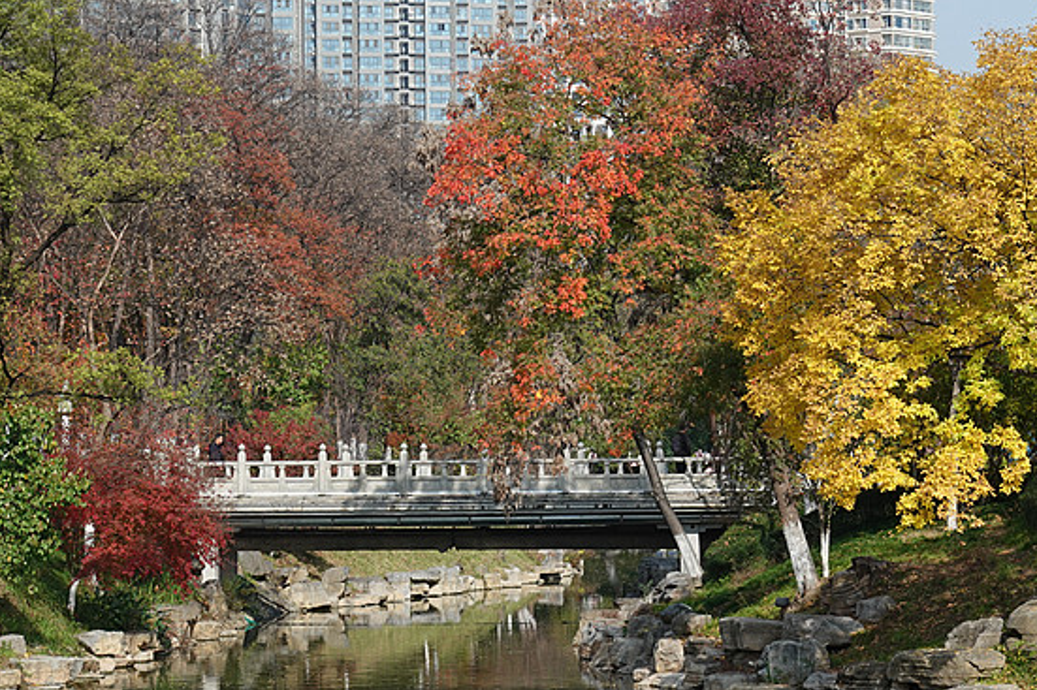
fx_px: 4262
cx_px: 728
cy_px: 200
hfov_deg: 13.8
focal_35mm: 148
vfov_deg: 9.3
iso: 125
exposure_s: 1/500
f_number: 5.6
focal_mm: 37.41
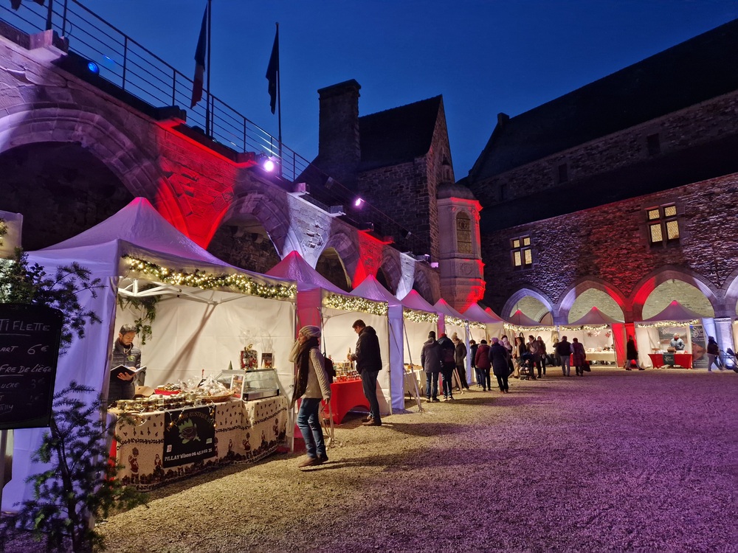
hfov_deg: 73.9
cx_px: 369
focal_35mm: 23
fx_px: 490
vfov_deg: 58.9
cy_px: 276
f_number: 1.8
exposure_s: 1/100
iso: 400
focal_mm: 5.4
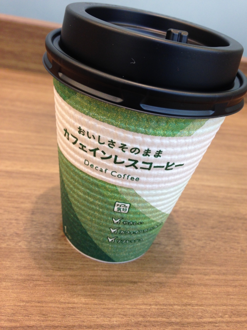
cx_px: 124
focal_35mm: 33
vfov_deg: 55.4
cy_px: 165
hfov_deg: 42.9
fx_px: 314
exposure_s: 1/20
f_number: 2.4
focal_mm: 4.12
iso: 64
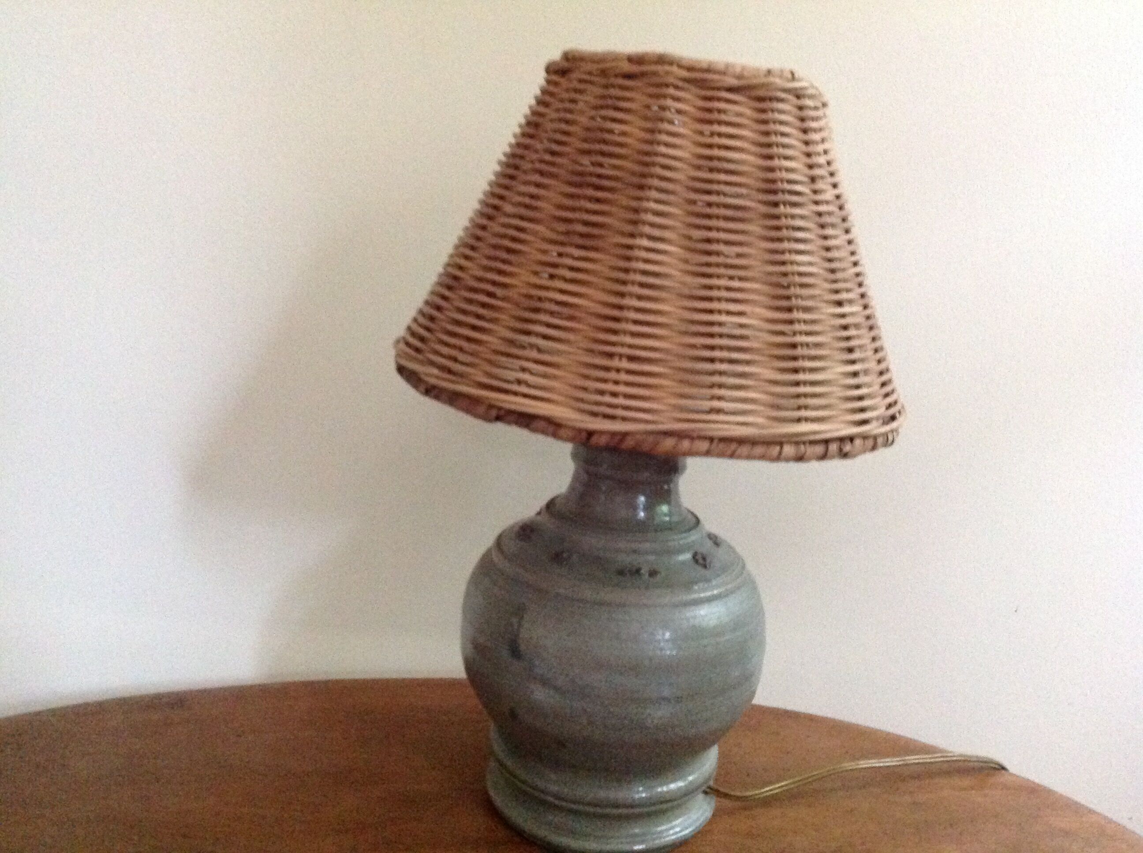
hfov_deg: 52.7
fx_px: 1154
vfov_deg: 40.6
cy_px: 426
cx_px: 572
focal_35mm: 35
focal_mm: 4.28
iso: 800
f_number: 2.4
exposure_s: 1/15
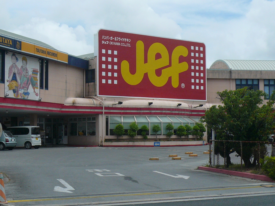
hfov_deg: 26.3
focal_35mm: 74
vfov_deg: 19.9
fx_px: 588
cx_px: 138
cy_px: 103
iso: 100
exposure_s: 1/200
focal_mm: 8.1
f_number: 10
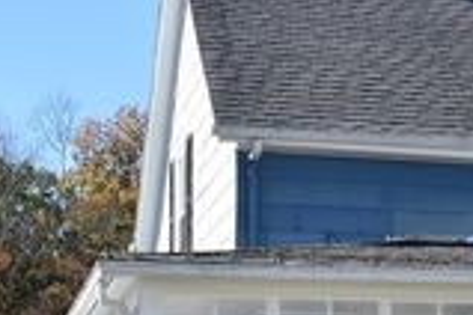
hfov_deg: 14.6
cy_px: 254
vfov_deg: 10.0
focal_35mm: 137
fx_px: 1794
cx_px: 530
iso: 100
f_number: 6.3
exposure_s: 1/320
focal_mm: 29
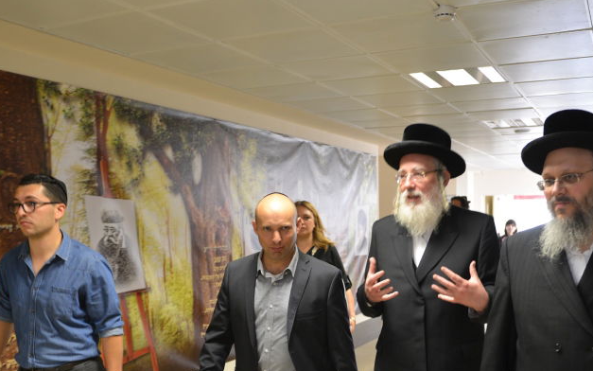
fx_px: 647
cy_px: 291
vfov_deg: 31.3
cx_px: 342
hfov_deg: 49.1
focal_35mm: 40
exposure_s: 1/50
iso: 800
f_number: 3.5
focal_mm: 24
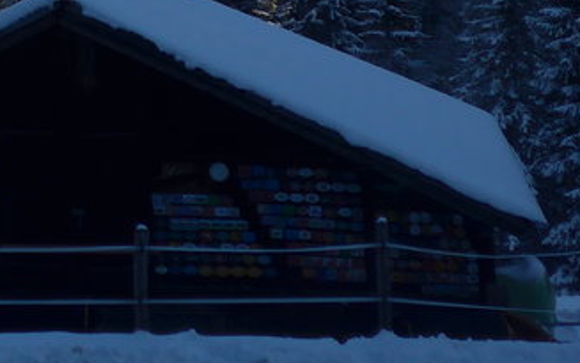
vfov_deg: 7.5
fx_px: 2705
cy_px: -289
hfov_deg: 11.6
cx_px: -344
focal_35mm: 171
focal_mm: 9
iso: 80
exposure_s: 1/1600
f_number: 2.8
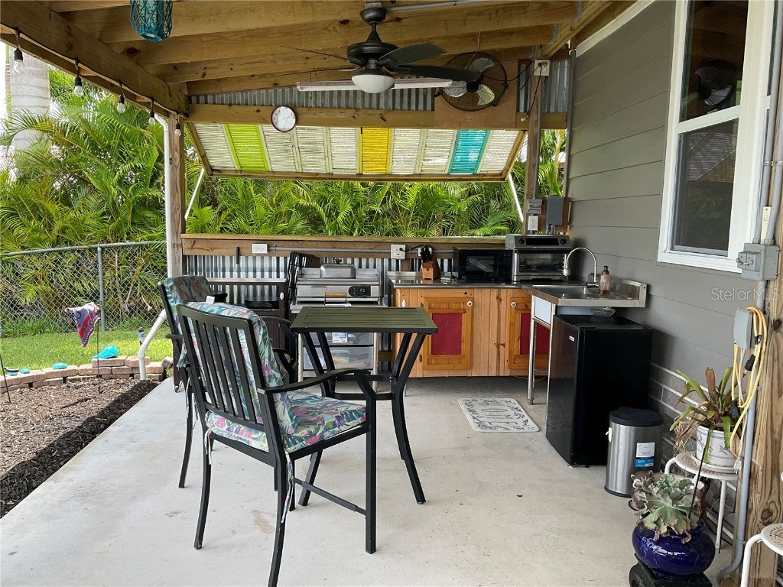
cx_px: 392
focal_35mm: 29
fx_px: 656
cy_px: 294
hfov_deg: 61.7
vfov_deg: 48.2
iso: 16
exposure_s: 1/211
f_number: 1.8
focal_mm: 3
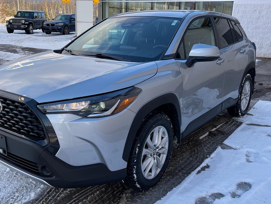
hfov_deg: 52.6
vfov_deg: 40.7
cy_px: 94
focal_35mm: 35
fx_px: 274
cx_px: 124
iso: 32
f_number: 1.6
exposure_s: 1/345
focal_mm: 5.1
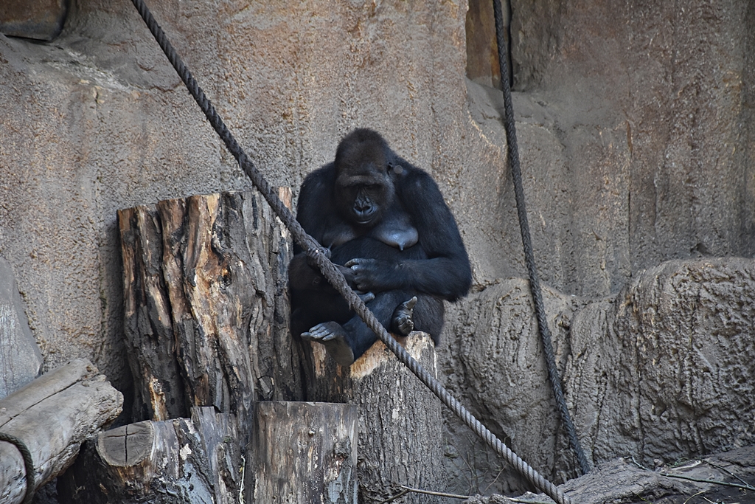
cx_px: 378
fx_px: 4404
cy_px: 252
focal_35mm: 210
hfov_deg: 9.8
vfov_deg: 6.5
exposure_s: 1/160
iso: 800
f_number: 5.6
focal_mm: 140
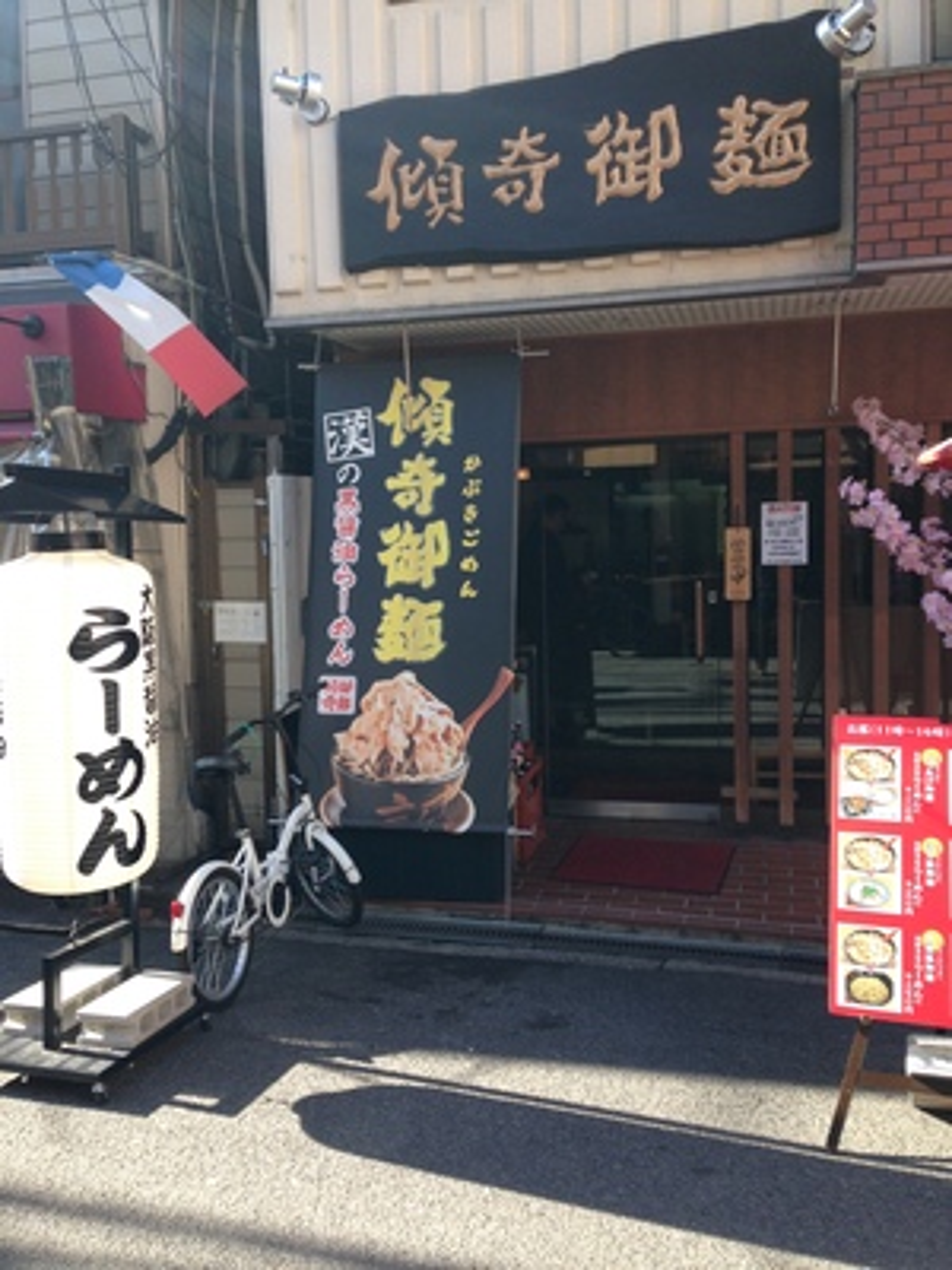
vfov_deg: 55.4
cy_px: 635
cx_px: 476
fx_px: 1210
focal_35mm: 33
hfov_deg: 42.9
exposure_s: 1/232
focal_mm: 4.12
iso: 50
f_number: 2.4
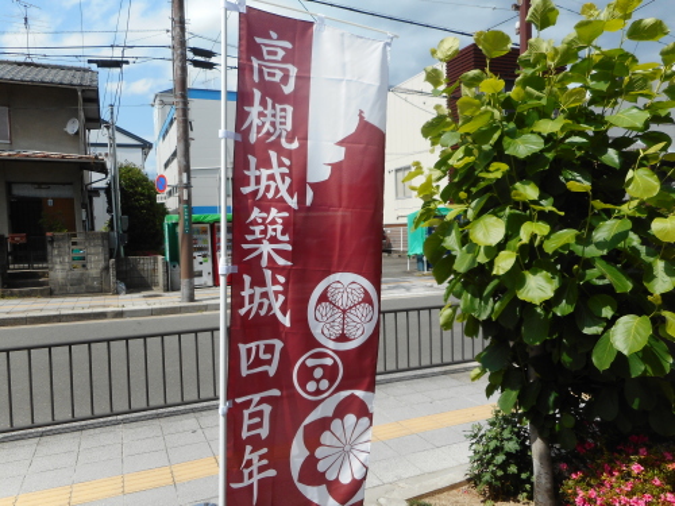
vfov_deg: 54.9
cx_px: 338
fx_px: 487
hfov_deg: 69.4
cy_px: 253
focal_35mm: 25
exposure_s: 1/800
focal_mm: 4.5
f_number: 3.7
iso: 80
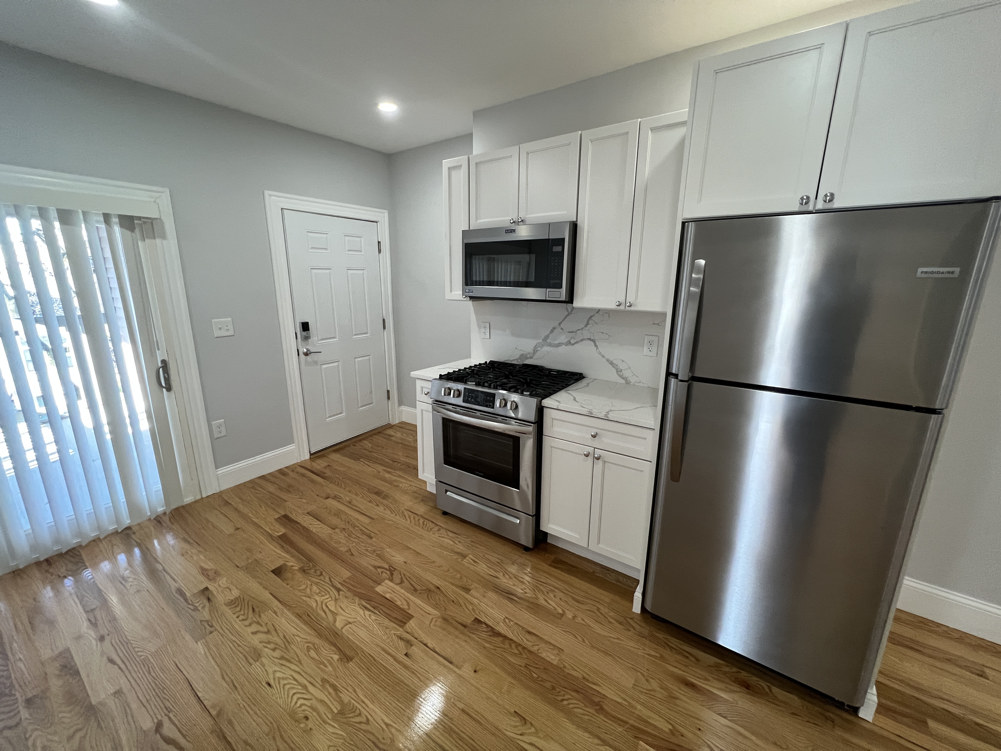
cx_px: 500
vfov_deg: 89.9
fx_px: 376
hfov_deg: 106.2
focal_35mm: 13
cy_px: 376
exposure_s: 1/60
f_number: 1.8
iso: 320
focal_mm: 1.57
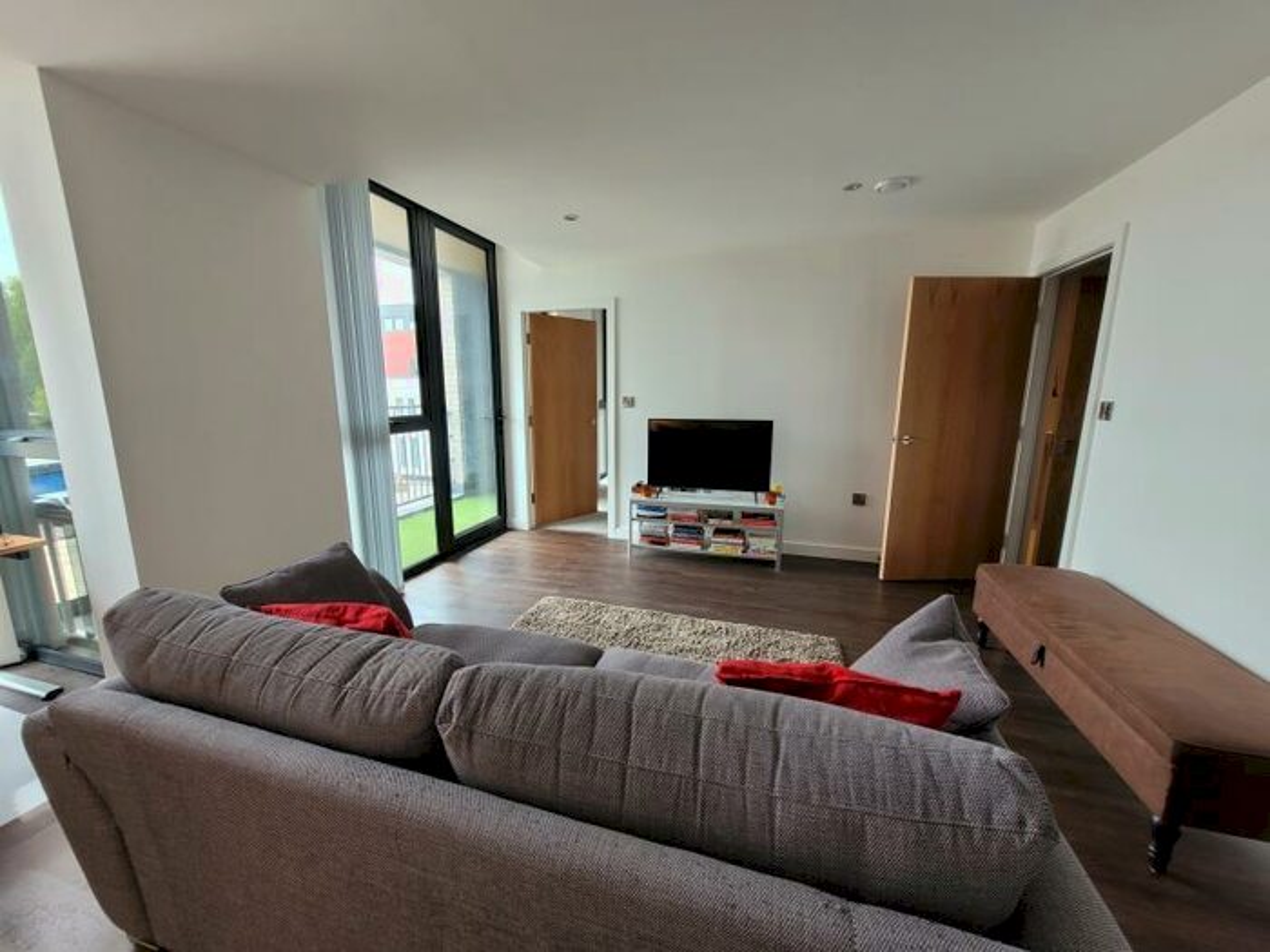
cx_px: 635
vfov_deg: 89.9
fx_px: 477
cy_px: 476
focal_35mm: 13
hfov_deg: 106.2
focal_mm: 1.74
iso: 50
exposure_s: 1/50
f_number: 2.2
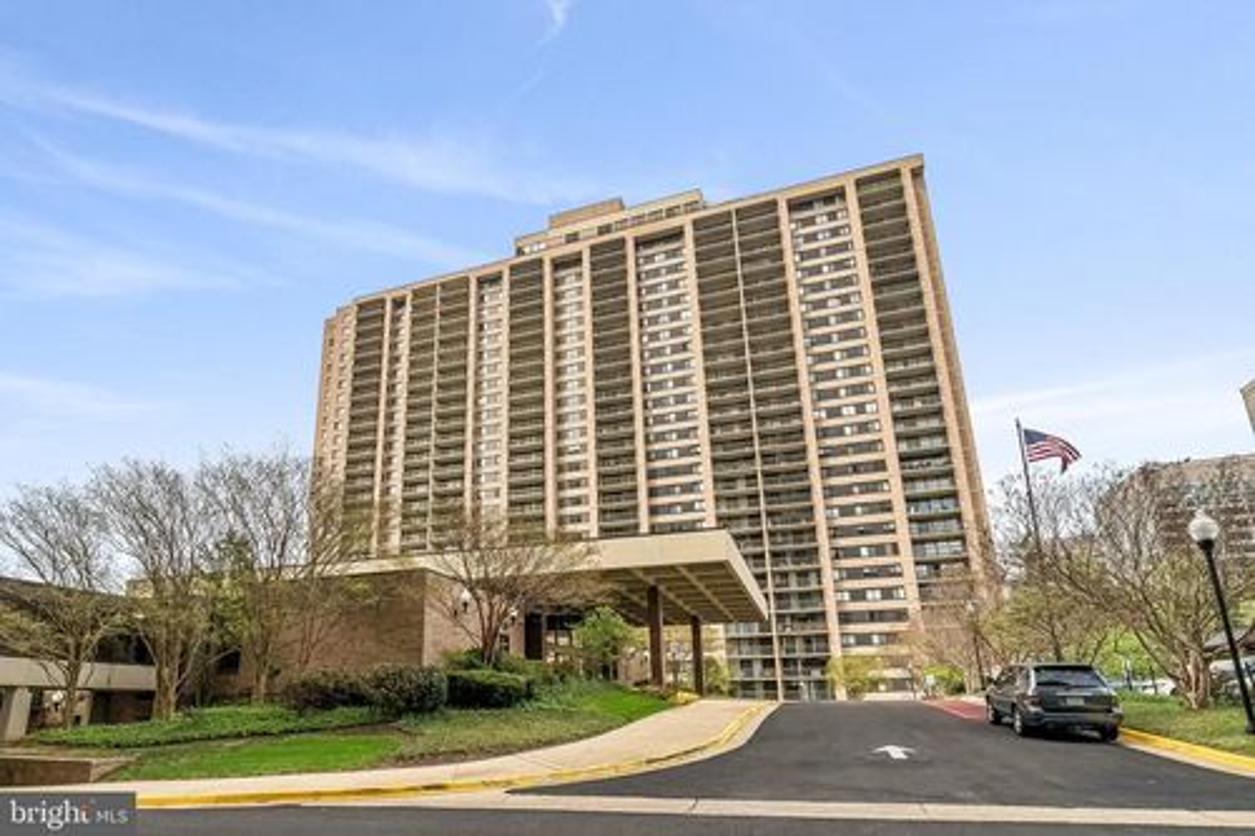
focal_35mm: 16
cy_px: 418
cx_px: 628
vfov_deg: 73.7
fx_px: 558
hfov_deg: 96.8
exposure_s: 1/125
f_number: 11
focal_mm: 16
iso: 200
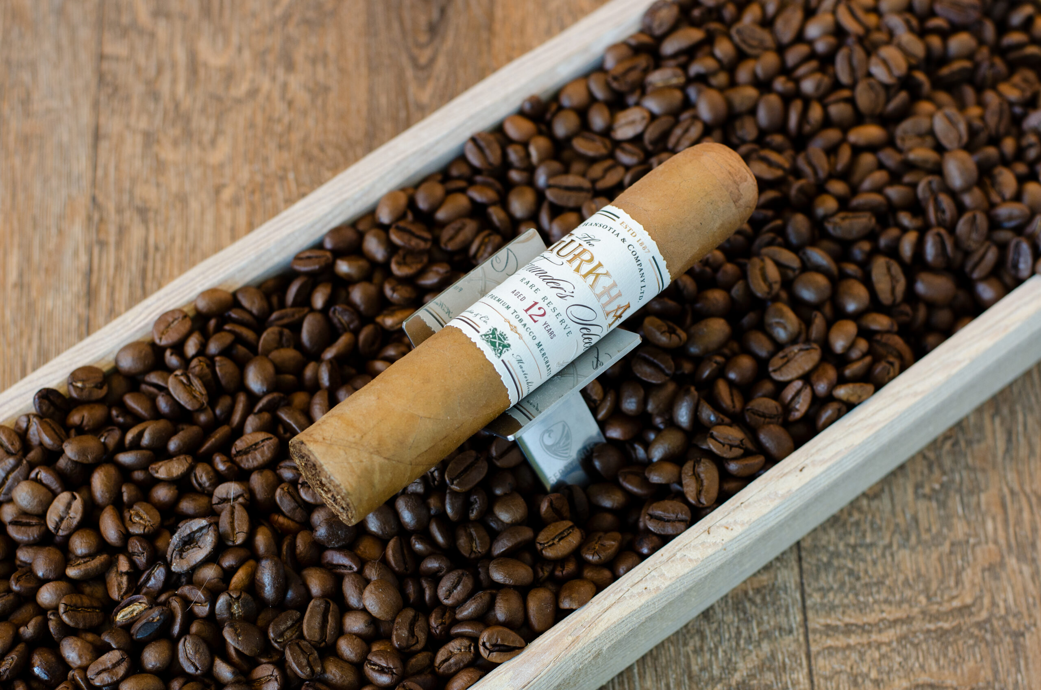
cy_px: 345
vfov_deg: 18.1
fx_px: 2164
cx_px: 520
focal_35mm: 75
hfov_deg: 27.0
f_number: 4.5
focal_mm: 50
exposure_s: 1/50
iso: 400
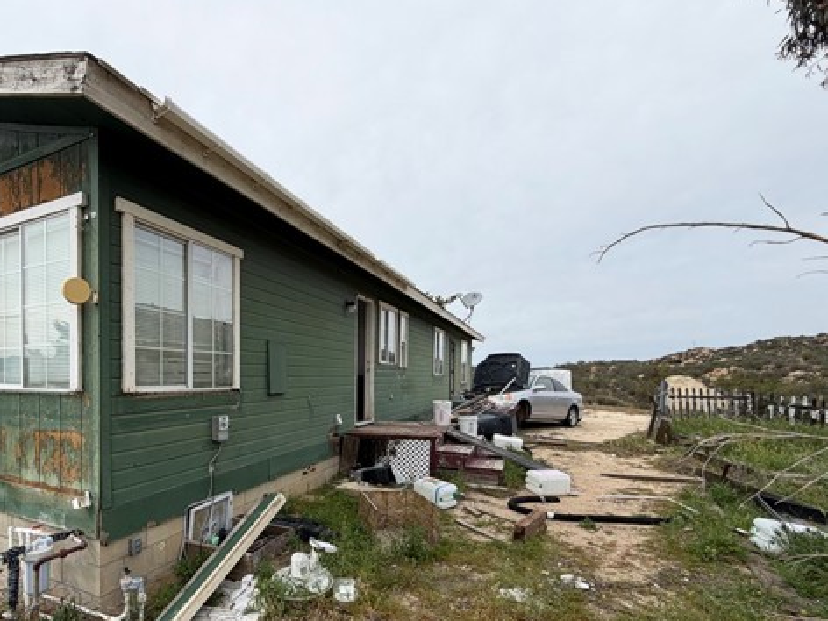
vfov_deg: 67.7
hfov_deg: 82.0
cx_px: 281
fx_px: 454
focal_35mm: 19
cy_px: 386
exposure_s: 1/770
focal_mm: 2.22
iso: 25
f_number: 2.2
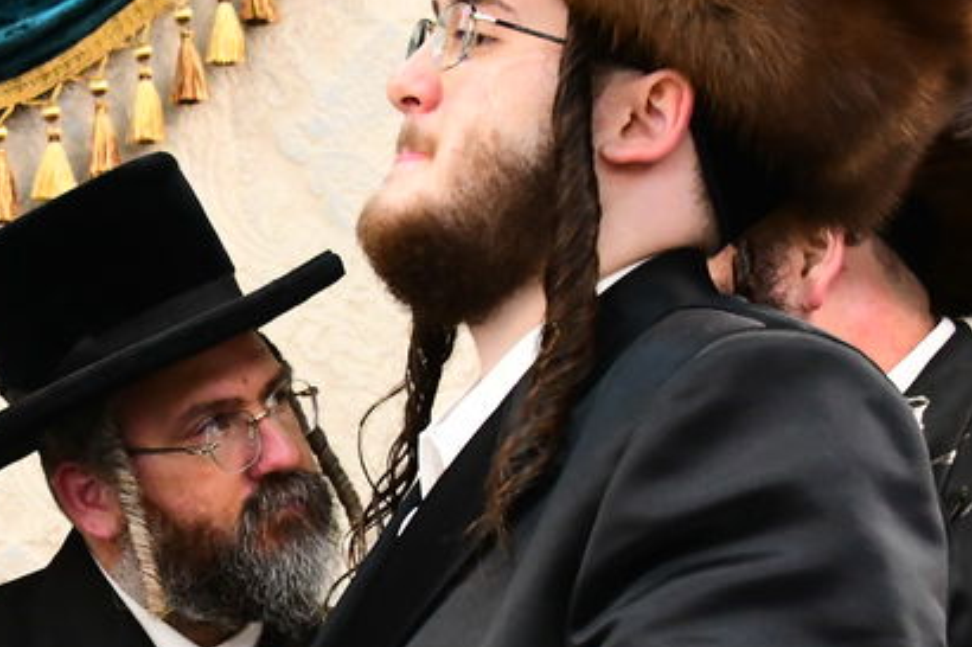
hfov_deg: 12.4
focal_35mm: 164
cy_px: 518
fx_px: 4426
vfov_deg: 8.3
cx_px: 36
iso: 4000
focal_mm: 48
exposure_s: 1/200
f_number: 5.6
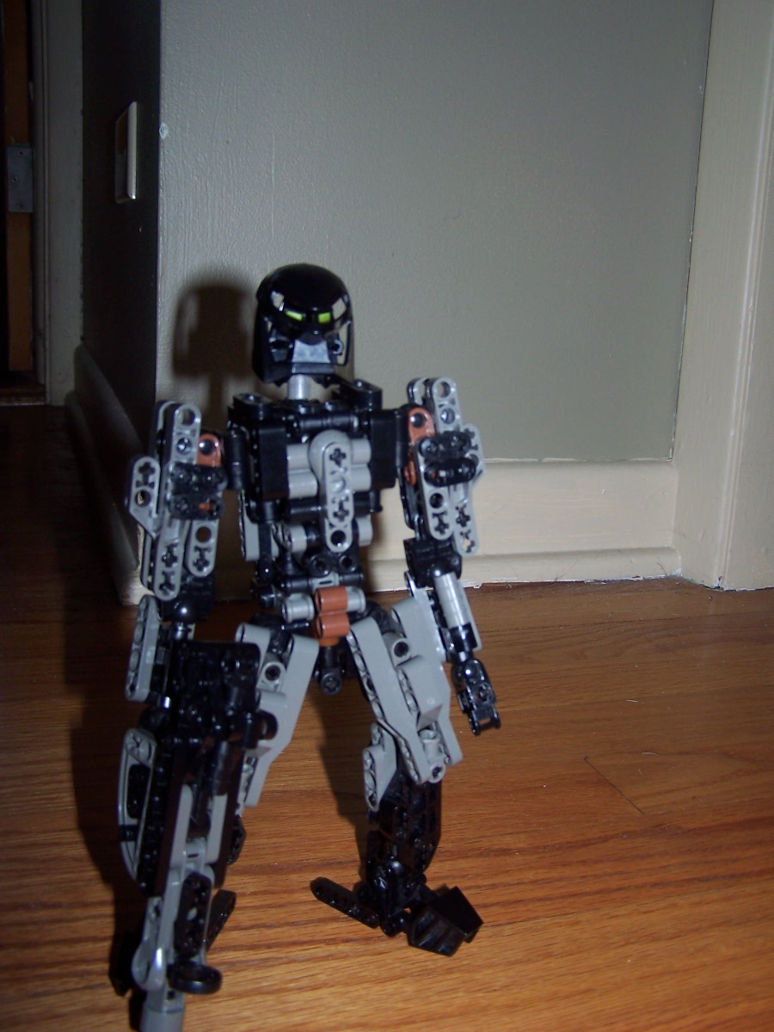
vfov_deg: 49.0
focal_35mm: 38
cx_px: 387
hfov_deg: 37.7
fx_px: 1133
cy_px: 516
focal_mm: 6.3
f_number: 2.8
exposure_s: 1/60
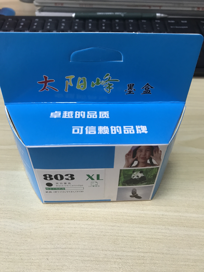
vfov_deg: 63.4
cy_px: 136
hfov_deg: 49.7
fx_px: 220
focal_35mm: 28
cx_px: 102
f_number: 1.8
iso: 40
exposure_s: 1/25
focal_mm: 3.99
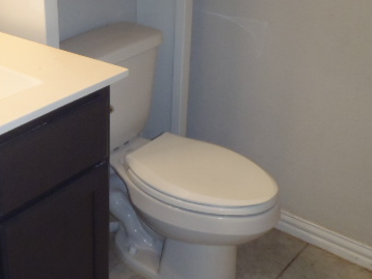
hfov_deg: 36.1
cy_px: 109
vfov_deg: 29.1
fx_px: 538
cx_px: 47
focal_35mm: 50
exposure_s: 1/30
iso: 250
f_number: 3.9
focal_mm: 5
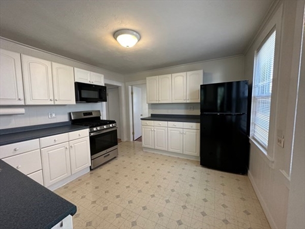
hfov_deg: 102.1
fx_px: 123
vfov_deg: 85.7
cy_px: 114
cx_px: 152
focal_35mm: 14
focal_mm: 2.22
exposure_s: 1/120
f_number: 2.2
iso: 250
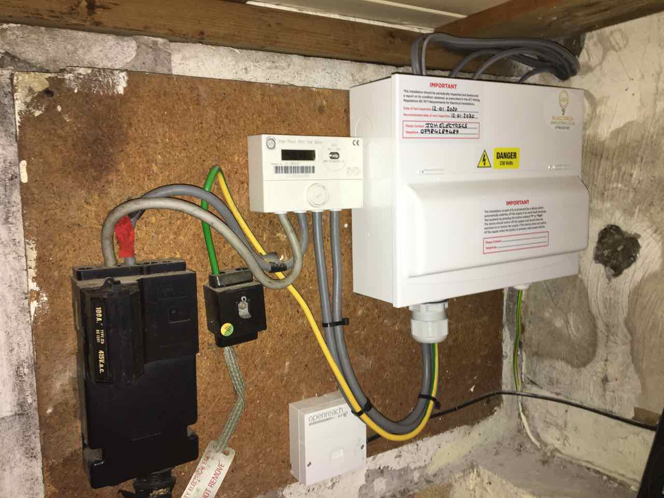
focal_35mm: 29
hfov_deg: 61.7
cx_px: 332
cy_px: 249
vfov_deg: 48.2
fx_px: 556
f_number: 2.2
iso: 40
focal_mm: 4.15
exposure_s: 1/20
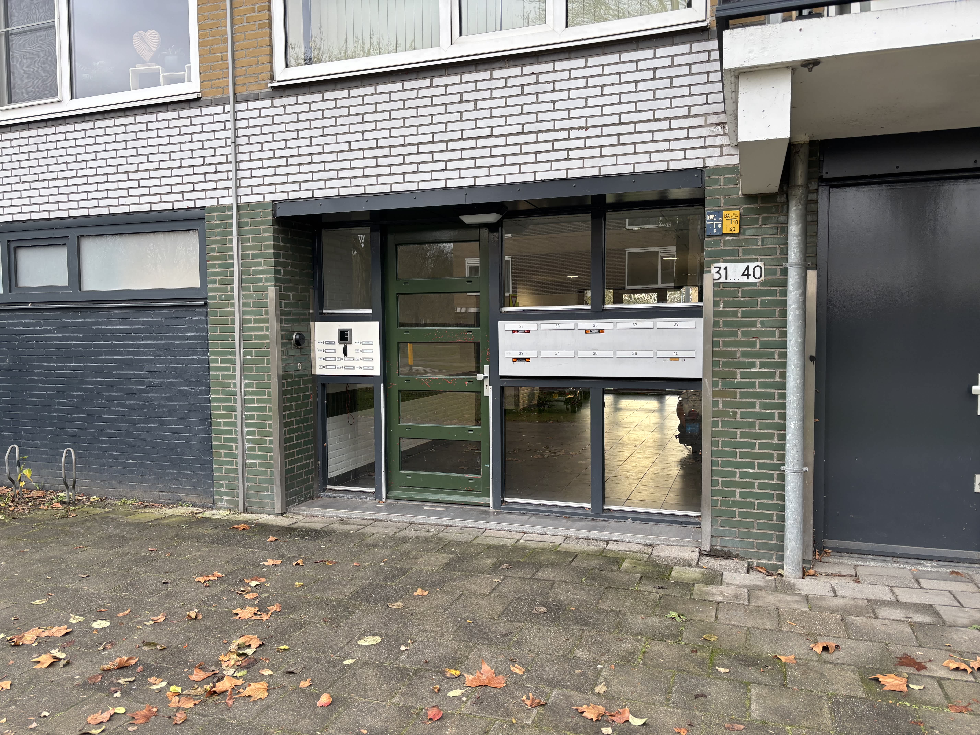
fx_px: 736
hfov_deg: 67.3
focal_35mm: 26
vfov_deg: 53.1
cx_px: 490
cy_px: 368
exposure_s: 1/121
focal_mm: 6
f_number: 1.6
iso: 80
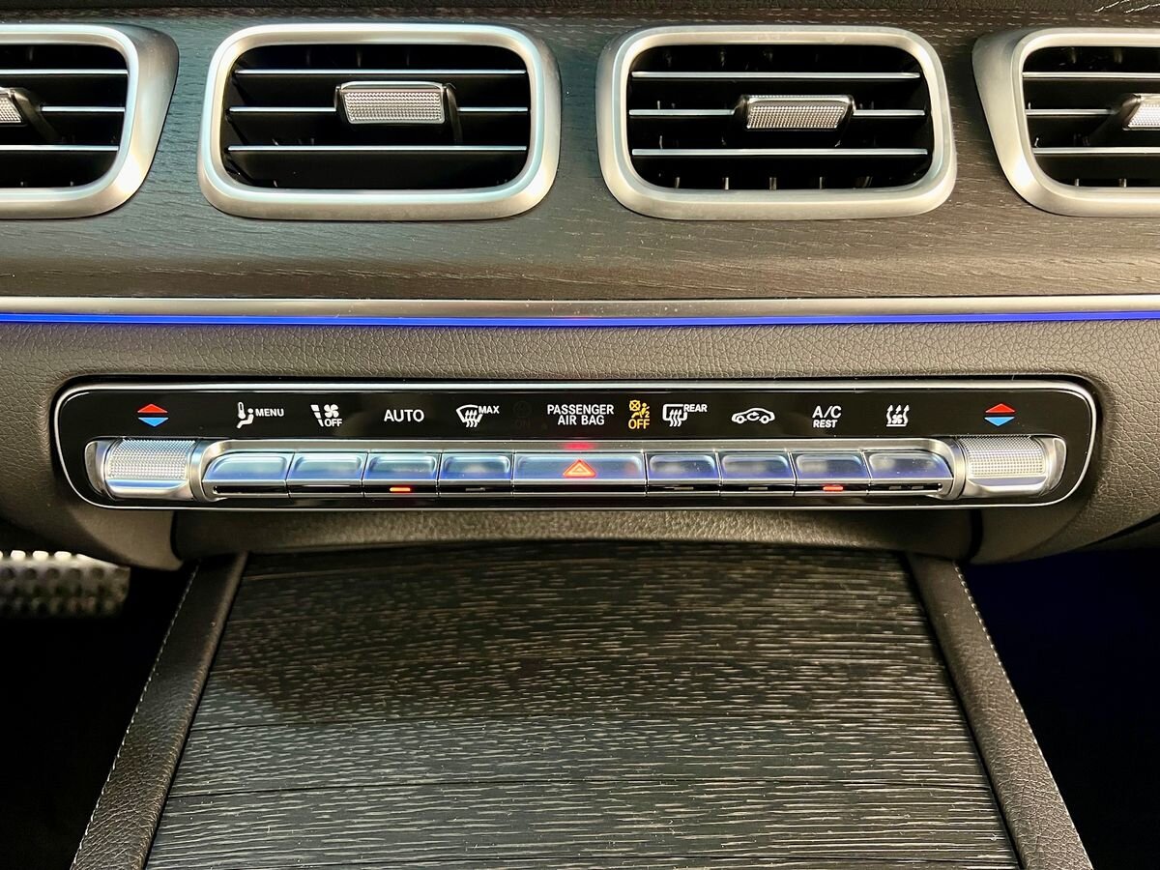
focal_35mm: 26
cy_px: 435
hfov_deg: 67.3
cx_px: 580
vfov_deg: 53.1
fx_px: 871
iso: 500
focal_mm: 5.7
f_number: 1.5
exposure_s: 1/44
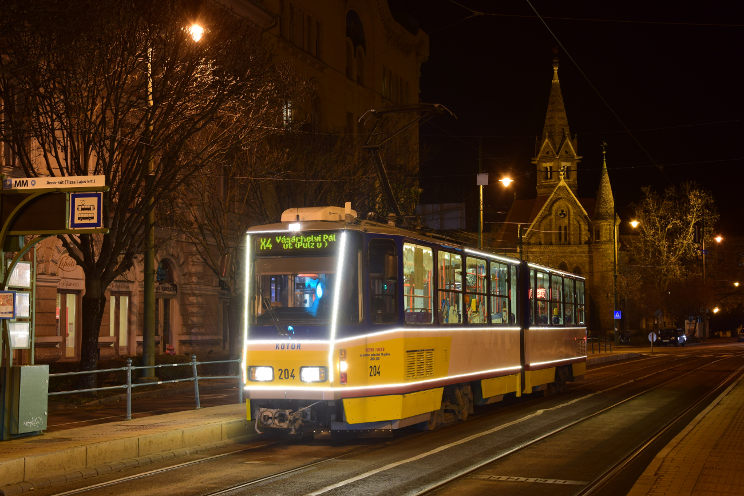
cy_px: 248
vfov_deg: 23.8
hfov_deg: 35.0
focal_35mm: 57
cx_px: 372
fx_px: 1178
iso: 200
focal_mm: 38
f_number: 6.3
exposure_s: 1/1.6
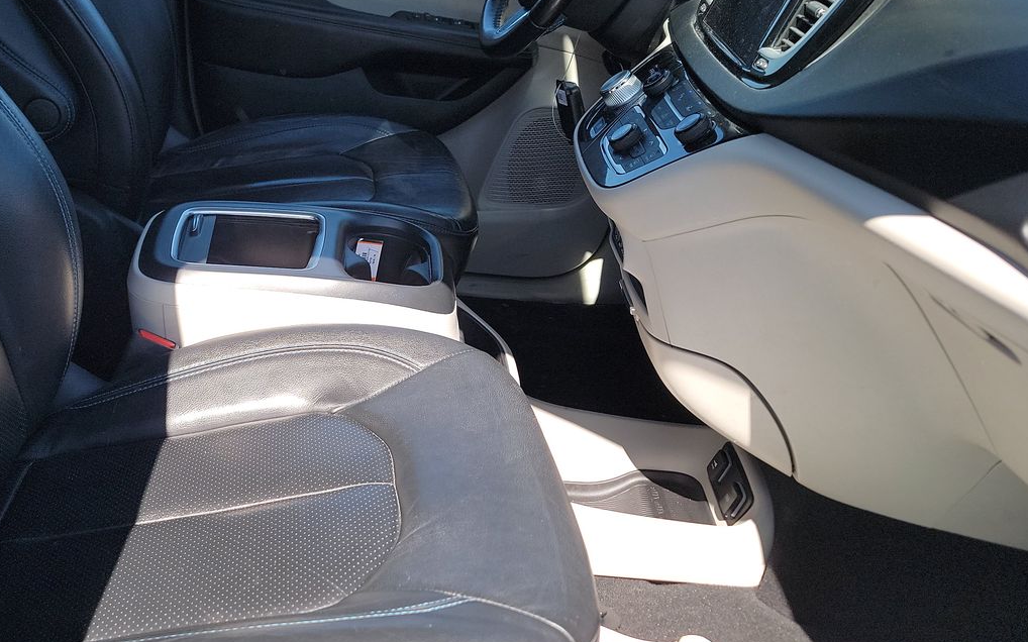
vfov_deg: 31.9
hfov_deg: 48.1
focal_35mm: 40
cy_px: 276
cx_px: 307
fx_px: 1121
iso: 50
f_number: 1.8
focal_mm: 6.7
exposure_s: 1/223
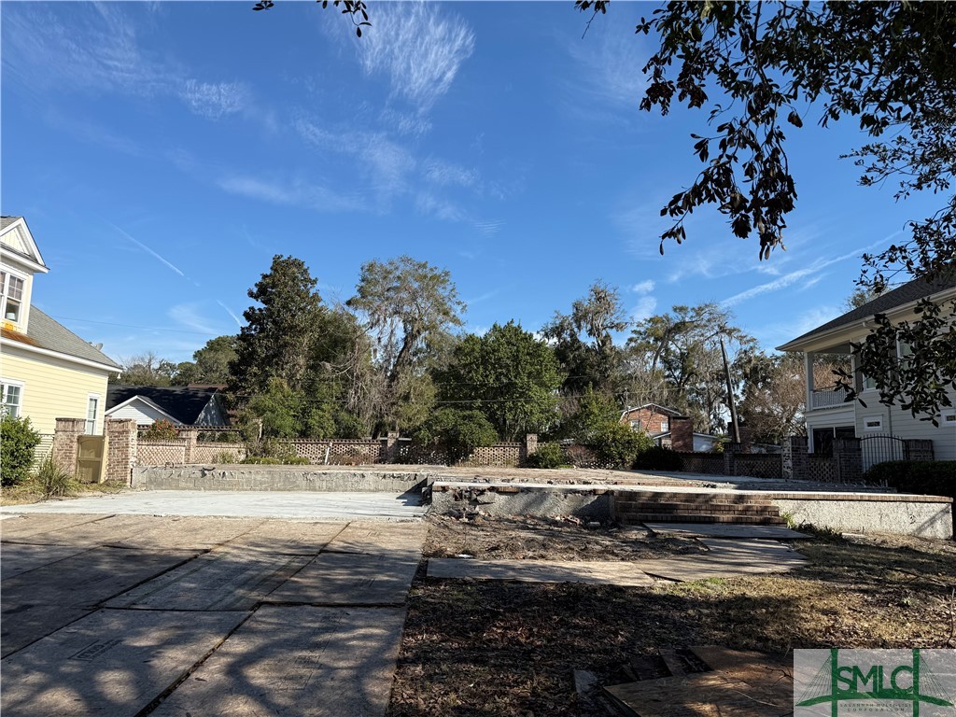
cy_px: 358
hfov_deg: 71.6
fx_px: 663
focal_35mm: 24
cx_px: 478
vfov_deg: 56.8
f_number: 1.78
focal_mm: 6.76
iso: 80
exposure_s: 1/3953
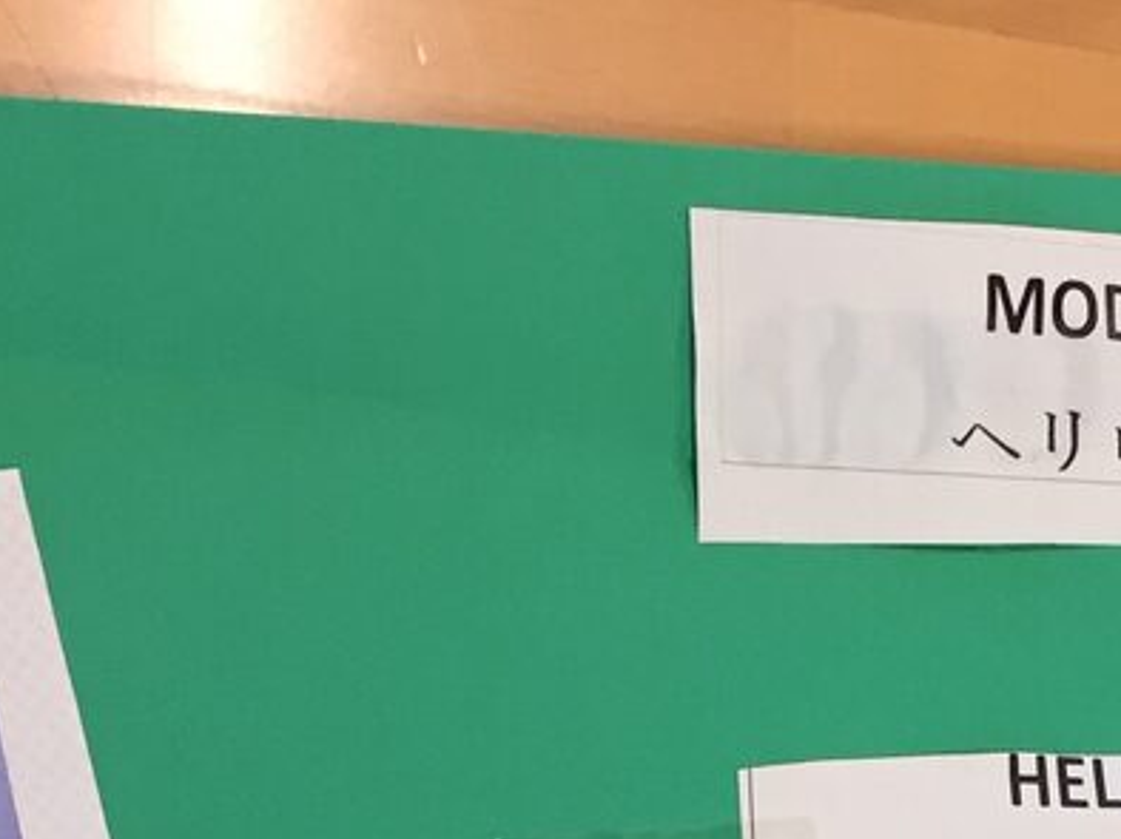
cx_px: 1078
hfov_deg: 18.2
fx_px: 3431
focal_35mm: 106
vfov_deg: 12.6
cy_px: 1533
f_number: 2.2
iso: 32
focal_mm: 4.15
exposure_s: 1/40
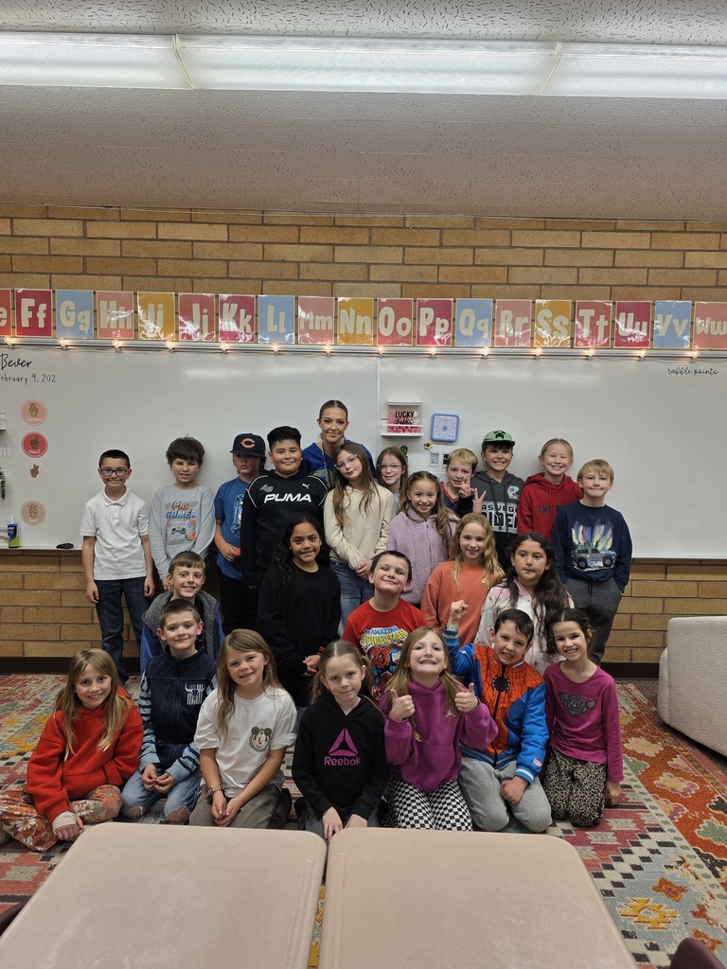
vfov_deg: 73.9
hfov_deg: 58.9
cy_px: 484
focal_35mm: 23
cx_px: 364
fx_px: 644
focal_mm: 6.3
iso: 50
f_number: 1.7
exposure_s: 1/120
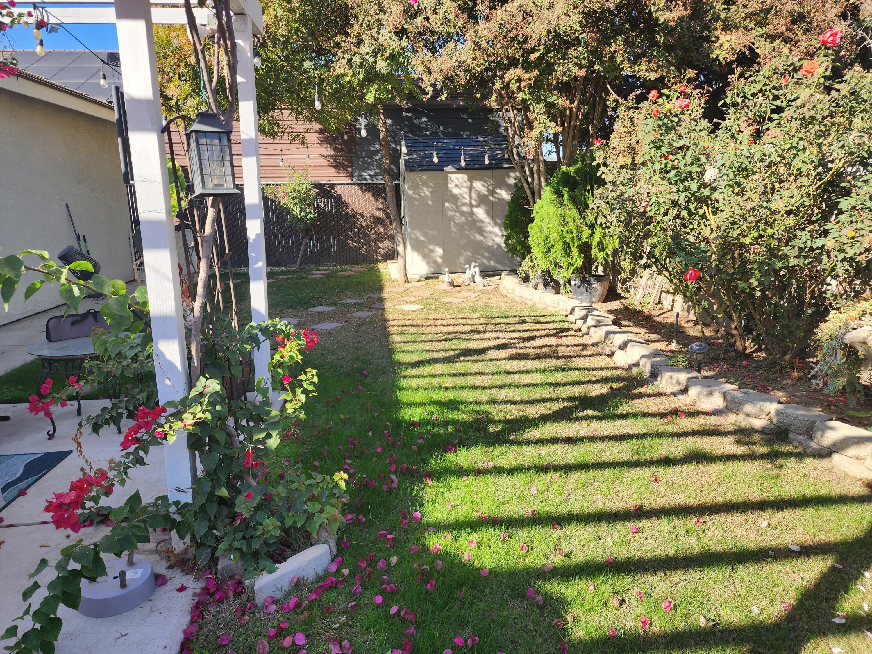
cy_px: 327
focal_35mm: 23
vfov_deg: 58.9
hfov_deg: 73.9
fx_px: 579
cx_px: 436
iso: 12
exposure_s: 1/308
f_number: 1.8
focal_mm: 6.4
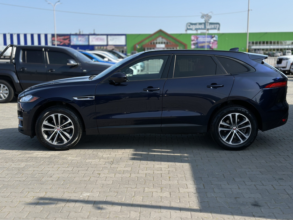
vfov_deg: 30.3
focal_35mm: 48
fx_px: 406
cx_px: 146
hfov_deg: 39.7
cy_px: 110
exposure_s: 1/5000
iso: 100
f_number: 1.78
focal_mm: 6.86
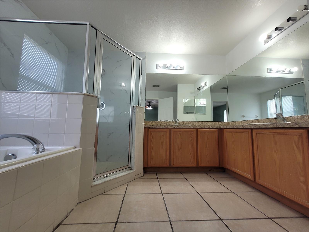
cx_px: 154
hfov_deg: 106.2
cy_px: 116
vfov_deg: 89.9
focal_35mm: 13
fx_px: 116
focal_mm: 1.74
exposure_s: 1/60
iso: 80
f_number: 2.2
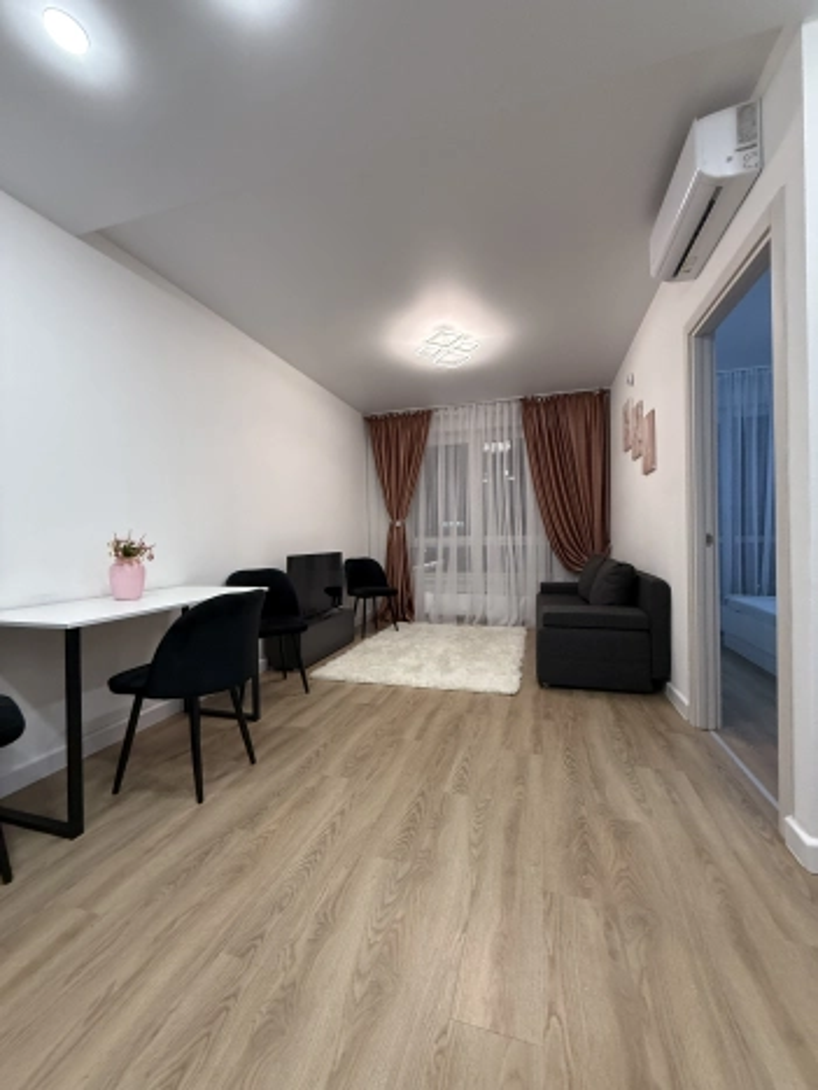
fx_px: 441
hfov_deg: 85.7
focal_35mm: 14
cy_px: 545
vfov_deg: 102.1
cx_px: 409
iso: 400
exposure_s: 1/100
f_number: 2.2
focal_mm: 2.22
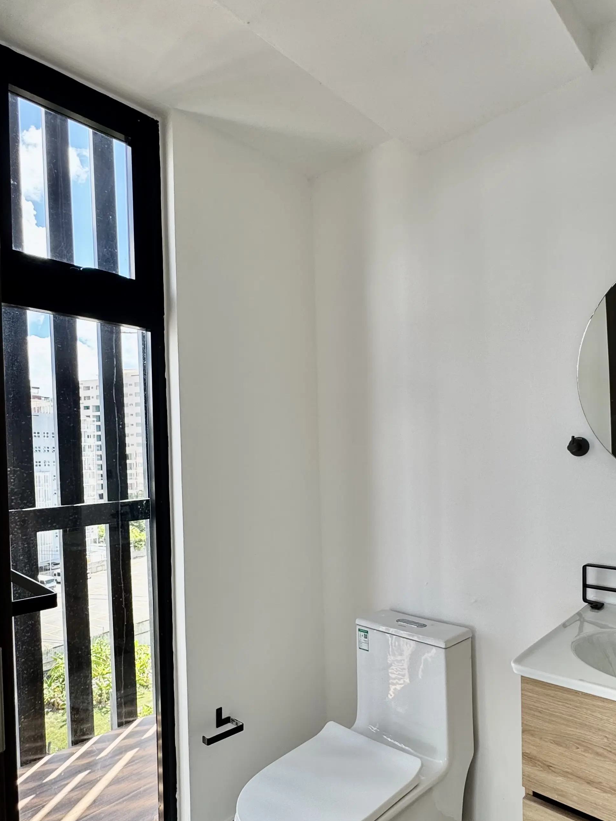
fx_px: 522
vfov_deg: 76.0
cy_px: 465
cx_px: 359
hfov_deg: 60.7
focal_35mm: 22
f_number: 2.2
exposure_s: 1/161
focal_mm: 2.22
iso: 40
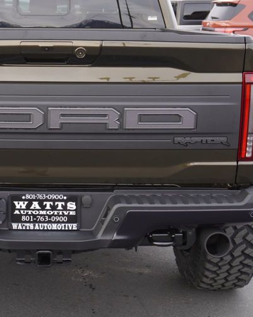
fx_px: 673
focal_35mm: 72
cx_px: 30
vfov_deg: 26.4
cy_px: 125
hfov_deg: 20.9
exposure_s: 1/80
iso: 100
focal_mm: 25
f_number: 4.5
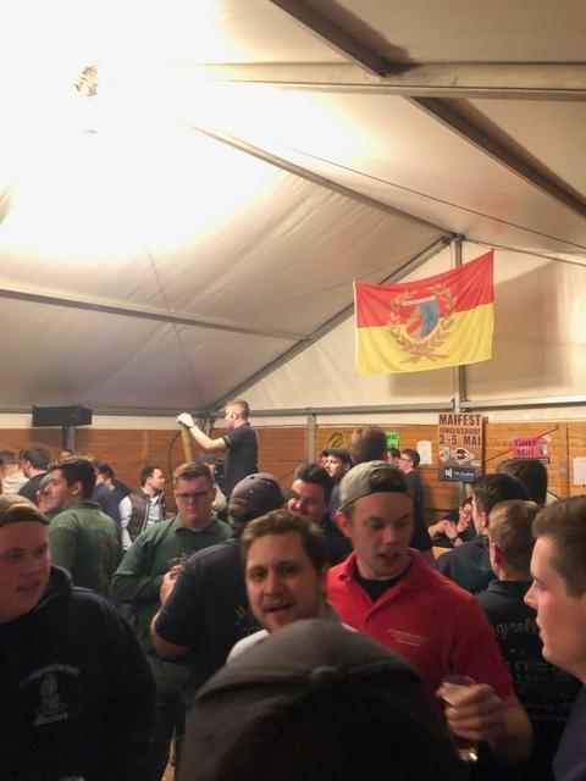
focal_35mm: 28
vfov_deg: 63.4
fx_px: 632
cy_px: 390
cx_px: 293
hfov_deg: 49.7
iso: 800
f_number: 1.8
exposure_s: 1/17
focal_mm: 3.99
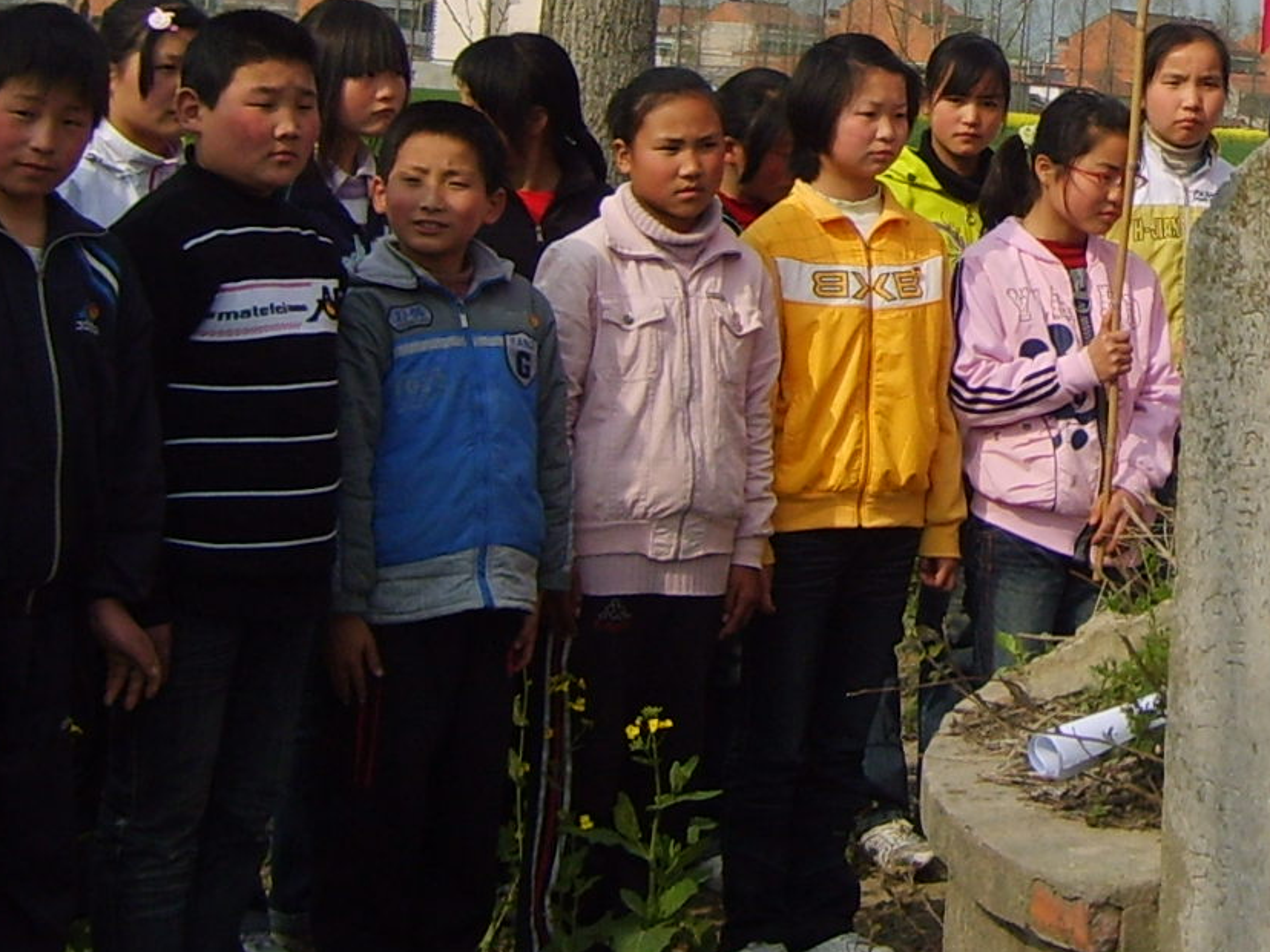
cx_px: 1382
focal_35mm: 96
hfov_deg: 19.6
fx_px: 3522
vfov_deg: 15.0
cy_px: -89
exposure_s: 1/180
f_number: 7.1
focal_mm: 5.8
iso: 50
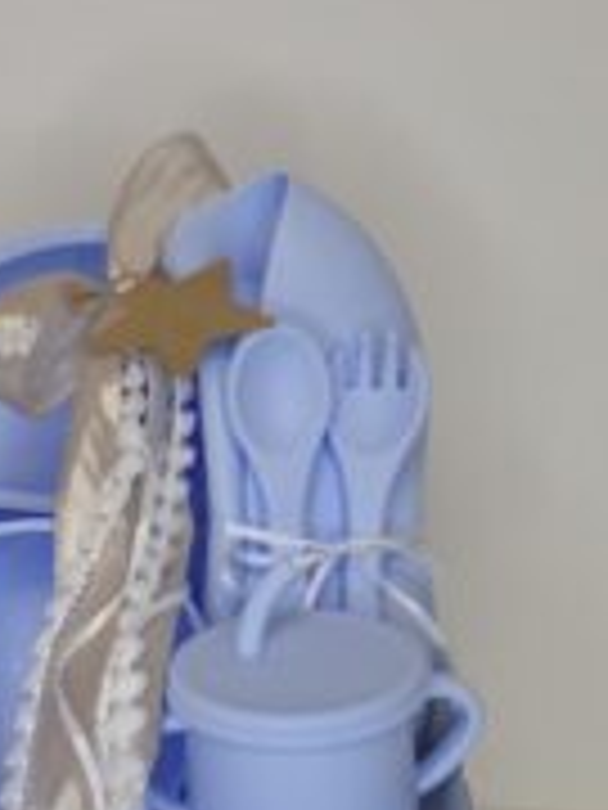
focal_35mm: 51
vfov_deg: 36.2
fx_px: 1194
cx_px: 171
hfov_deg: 28.2
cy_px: 652
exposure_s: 1/100
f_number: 1.8
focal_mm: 5.54
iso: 80
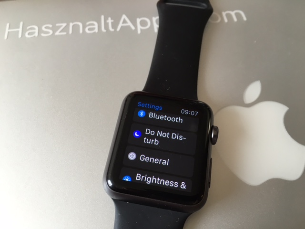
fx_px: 256
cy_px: 114
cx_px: 152
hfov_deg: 61.7
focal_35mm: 29
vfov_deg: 48.2
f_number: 2.2
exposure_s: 1/33
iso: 80
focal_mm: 4.15
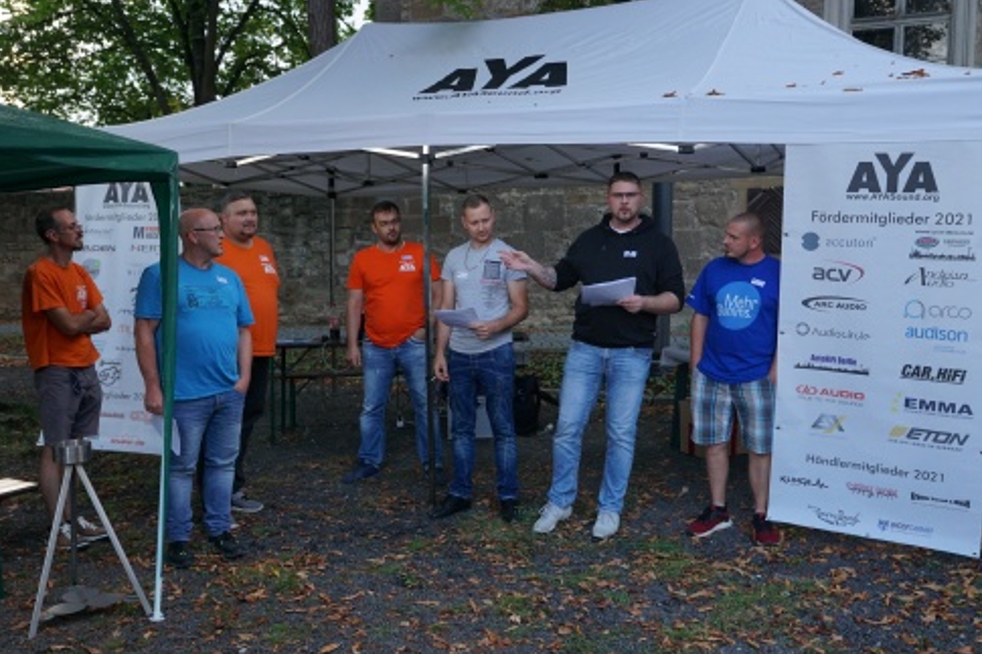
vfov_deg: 38.9
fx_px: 927
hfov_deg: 55.8
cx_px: 492
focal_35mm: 34
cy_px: 333
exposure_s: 1/160
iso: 320
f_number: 4.5
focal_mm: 22
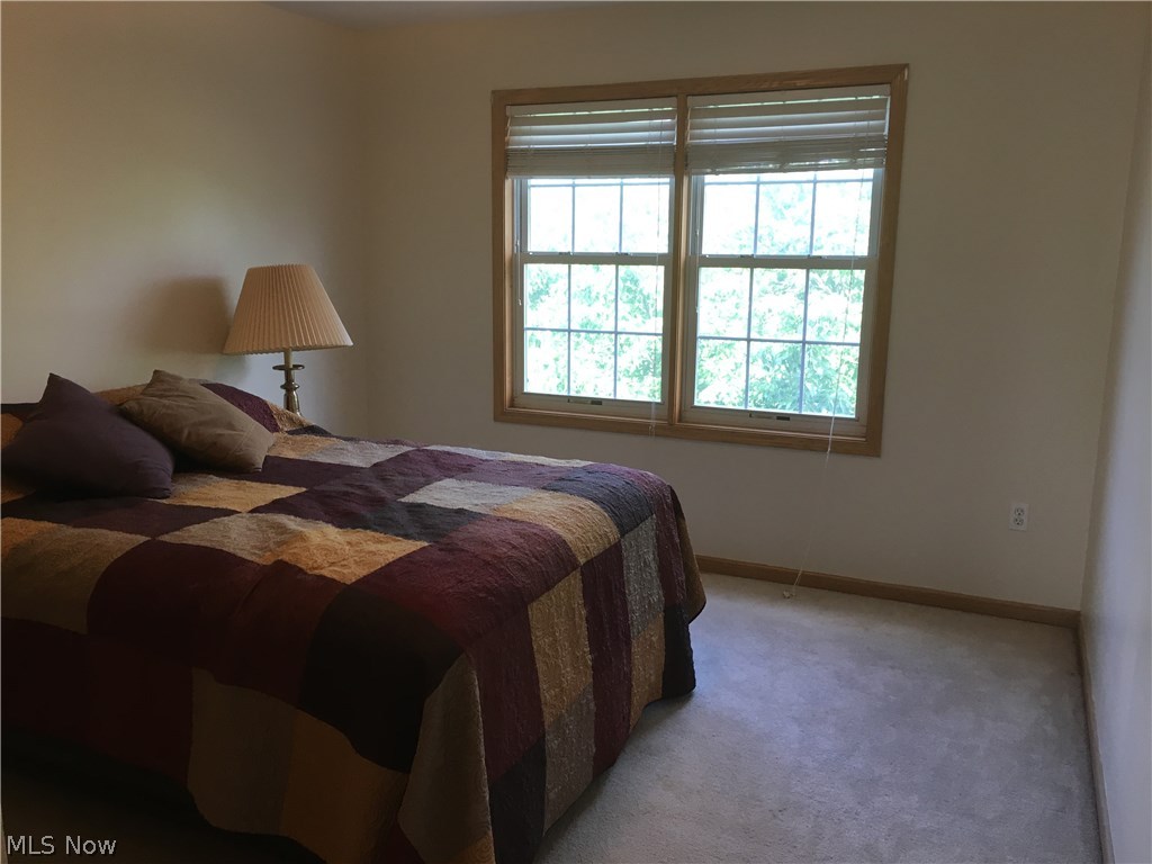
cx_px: 576
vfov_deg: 48.2
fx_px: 965
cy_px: 432
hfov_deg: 61.7
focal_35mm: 29
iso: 32
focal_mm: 4.15
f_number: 2.2
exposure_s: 1/30
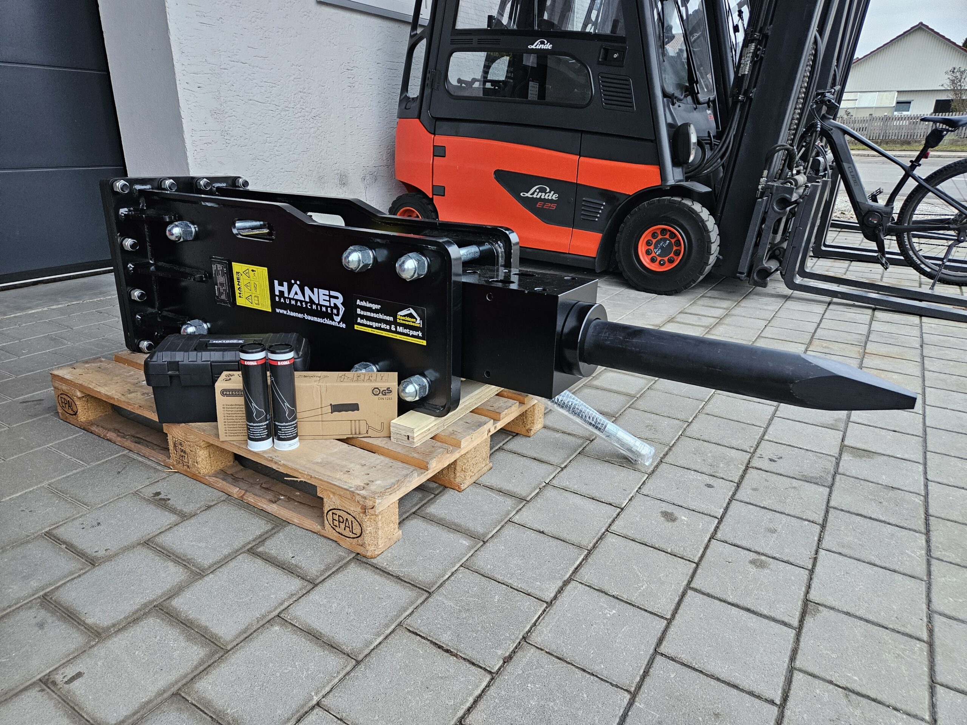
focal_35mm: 23
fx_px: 643
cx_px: 484
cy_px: 362
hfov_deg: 73.9
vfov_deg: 58.9
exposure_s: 1/100
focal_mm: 5.4
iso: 250
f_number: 1.8
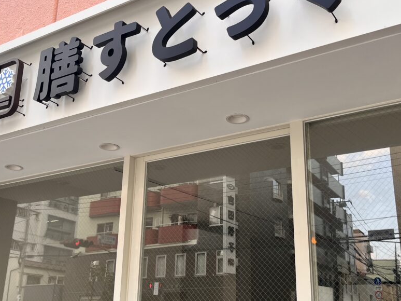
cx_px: 209
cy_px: 156
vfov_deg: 33.6
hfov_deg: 43.9
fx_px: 498
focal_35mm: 43
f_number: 1.6
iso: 32
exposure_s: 1/122
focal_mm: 5.1
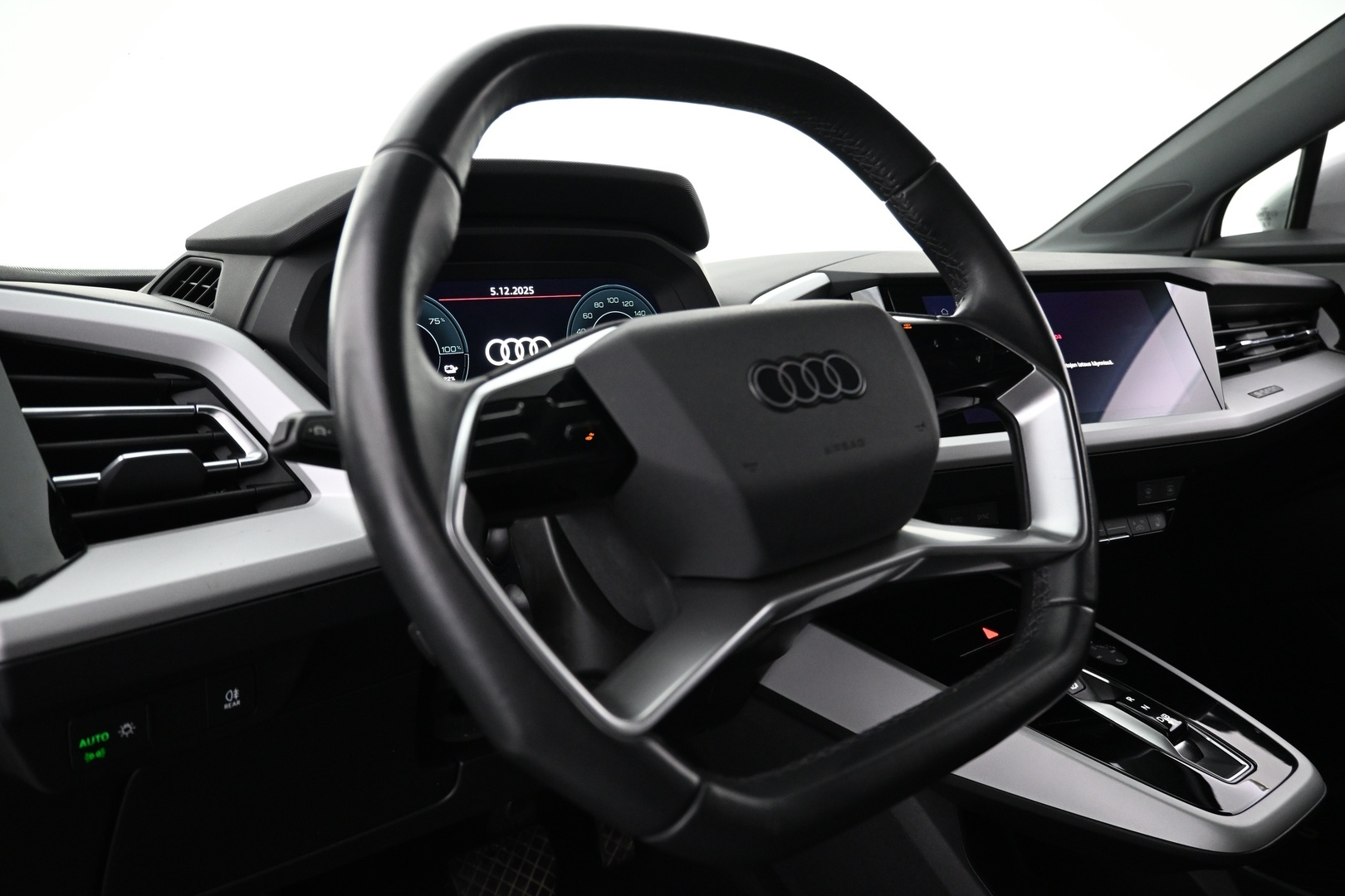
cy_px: 448
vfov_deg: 53.1
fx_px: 897
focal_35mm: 24
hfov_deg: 73.7
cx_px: 672
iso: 1600
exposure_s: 1/25
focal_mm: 16
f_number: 3.5
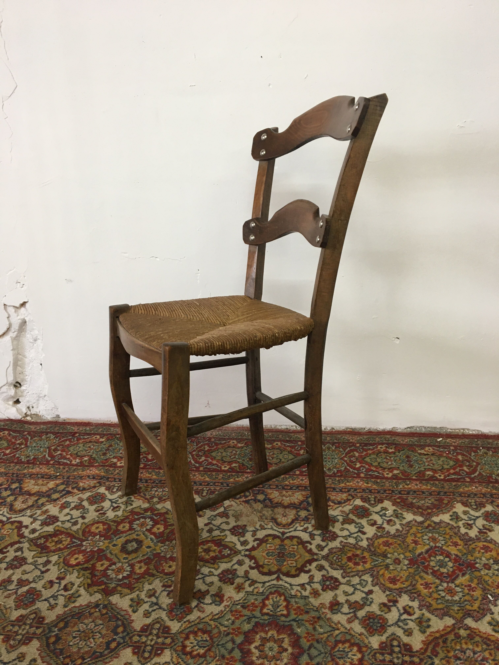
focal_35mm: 29
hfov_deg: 48.2
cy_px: 332
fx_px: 557
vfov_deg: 61.7
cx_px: 250
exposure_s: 1/33
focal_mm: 4.15
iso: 125
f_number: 2.2
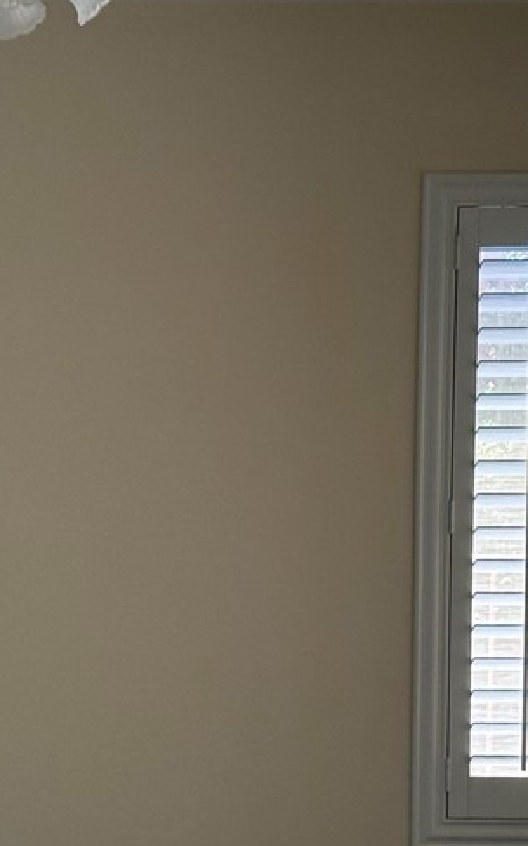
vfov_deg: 19.4
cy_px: 601
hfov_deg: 12.0
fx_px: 2466
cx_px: -59
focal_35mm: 107
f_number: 1.78
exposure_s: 1/120
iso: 200
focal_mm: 6.76
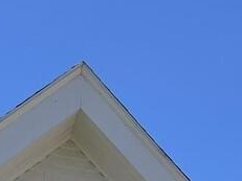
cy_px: 545
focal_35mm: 162
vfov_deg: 7.9
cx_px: 259
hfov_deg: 12.0
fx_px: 1132
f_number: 1.6
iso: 50
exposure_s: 1/2358
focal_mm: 5.1
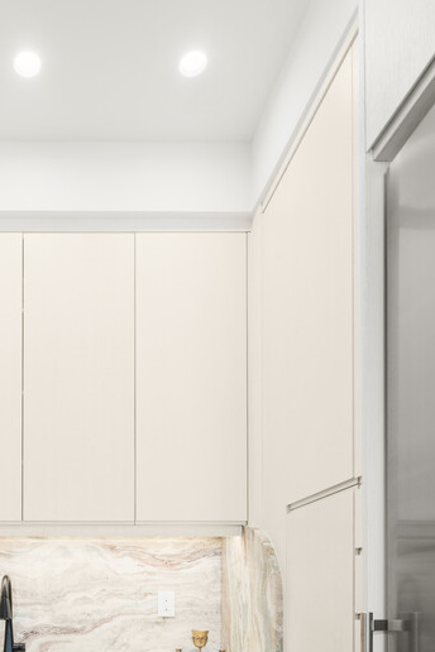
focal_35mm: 31
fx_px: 562
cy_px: 595
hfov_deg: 39.8
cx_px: 59
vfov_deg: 52.5
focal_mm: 16
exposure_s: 1/60
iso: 400
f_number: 11
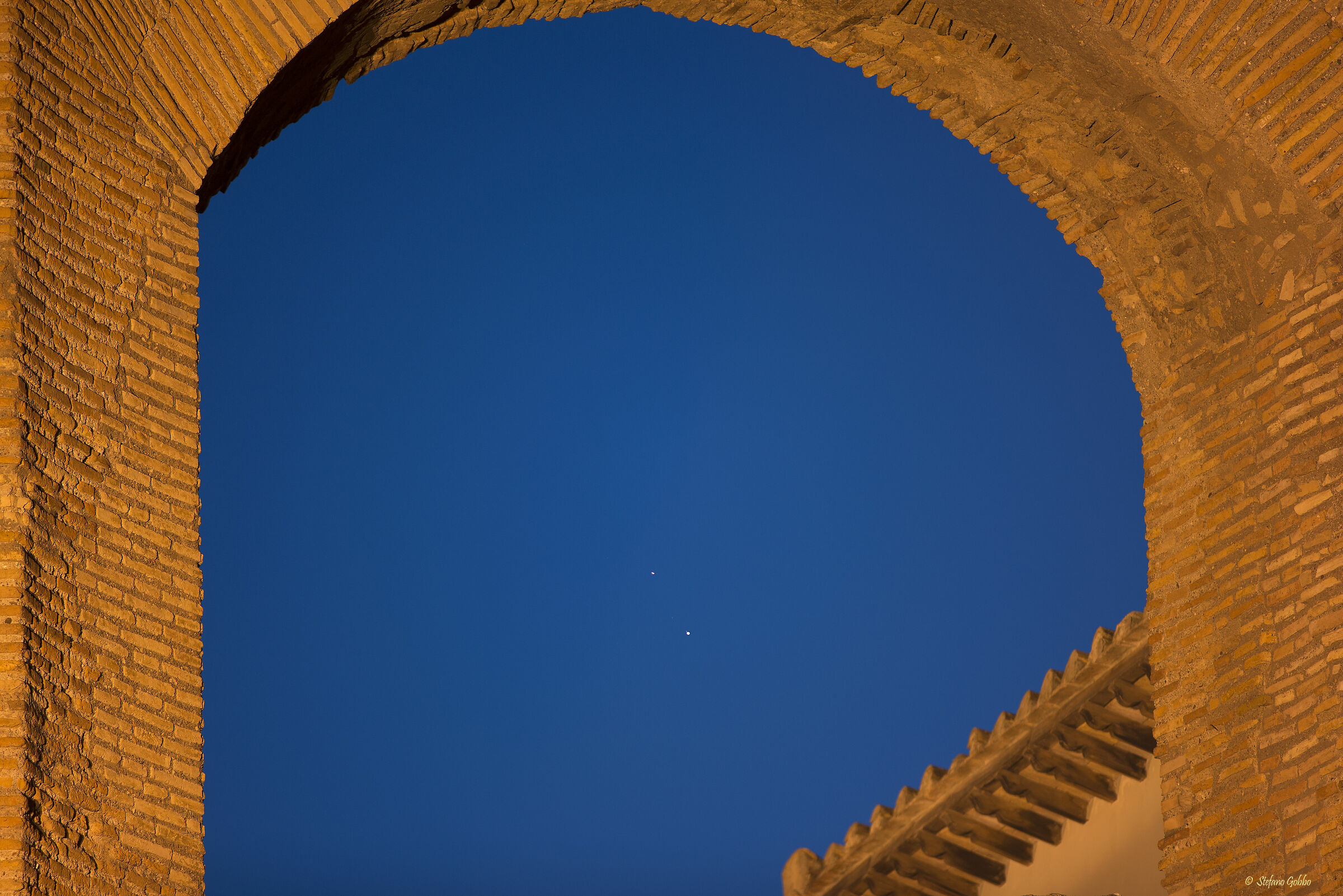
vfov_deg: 4.6
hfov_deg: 6.9
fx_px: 11195
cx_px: 672
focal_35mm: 300
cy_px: 448
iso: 100
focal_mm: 300
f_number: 4.5
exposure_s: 1.6
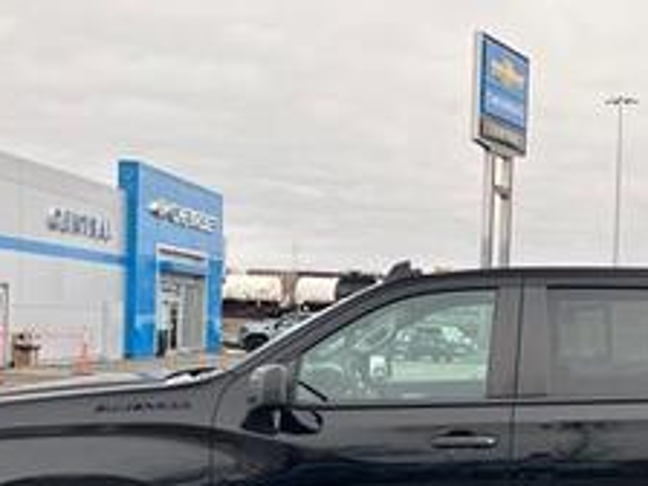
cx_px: 558
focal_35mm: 54
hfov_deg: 34.0
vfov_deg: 26.7
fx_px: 1011
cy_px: 362
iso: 80
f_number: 1.78
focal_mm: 6.76
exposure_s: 1/207
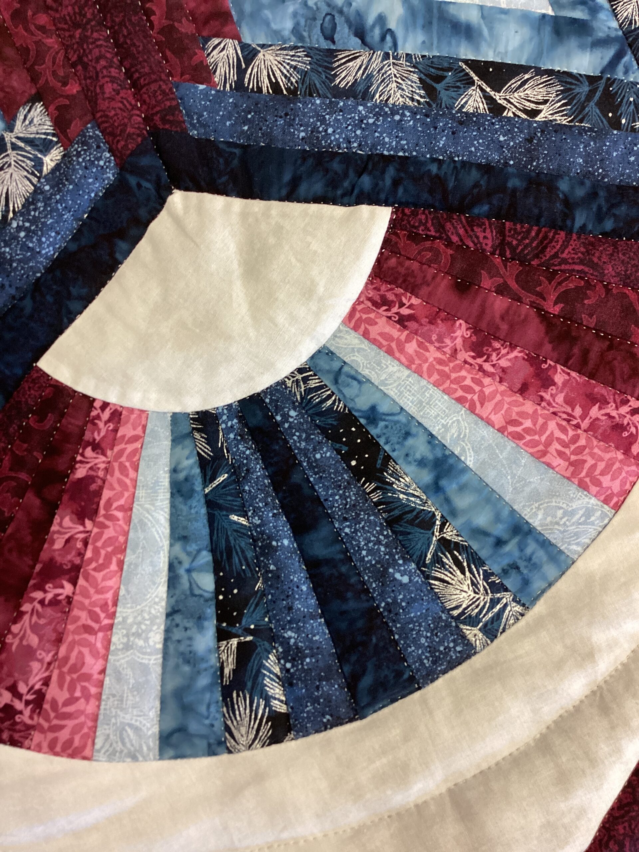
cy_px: 426
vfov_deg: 58.4
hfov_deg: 45.4
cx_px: 320
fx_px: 763
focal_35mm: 31
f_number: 2.4
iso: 125
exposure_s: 1/50
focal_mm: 3.3
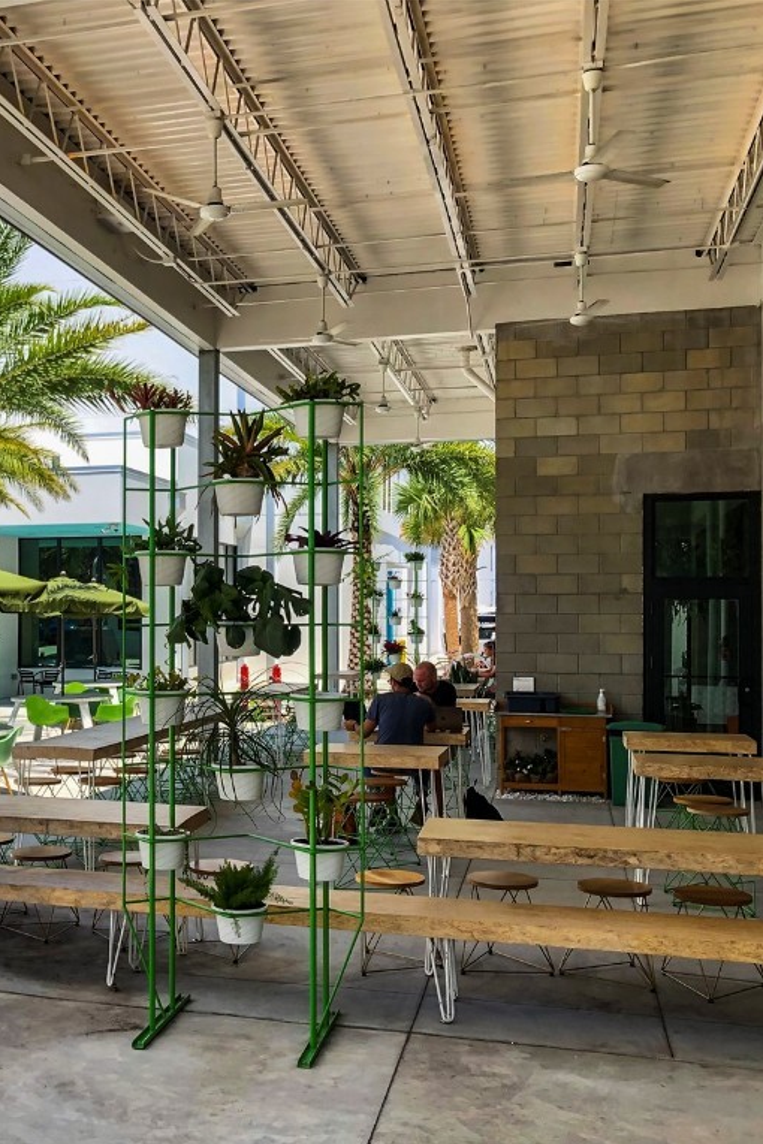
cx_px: 141
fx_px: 1240
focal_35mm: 39
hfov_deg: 33.1
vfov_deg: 49.6
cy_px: 573
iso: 20
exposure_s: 1/320
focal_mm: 3.99
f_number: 1.8
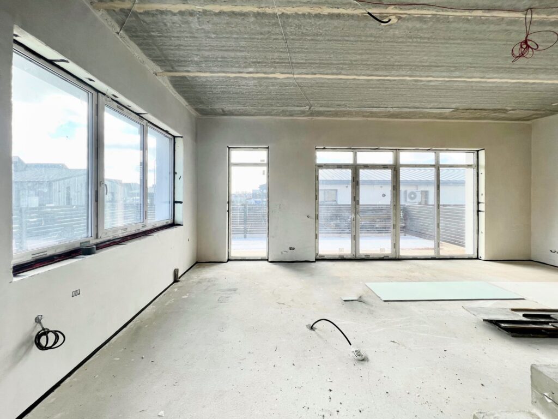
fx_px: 210
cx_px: 279
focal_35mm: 13
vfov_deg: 89.9
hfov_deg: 106.2
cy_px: 210
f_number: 1.8
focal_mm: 1.57
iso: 32
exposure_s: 1/236
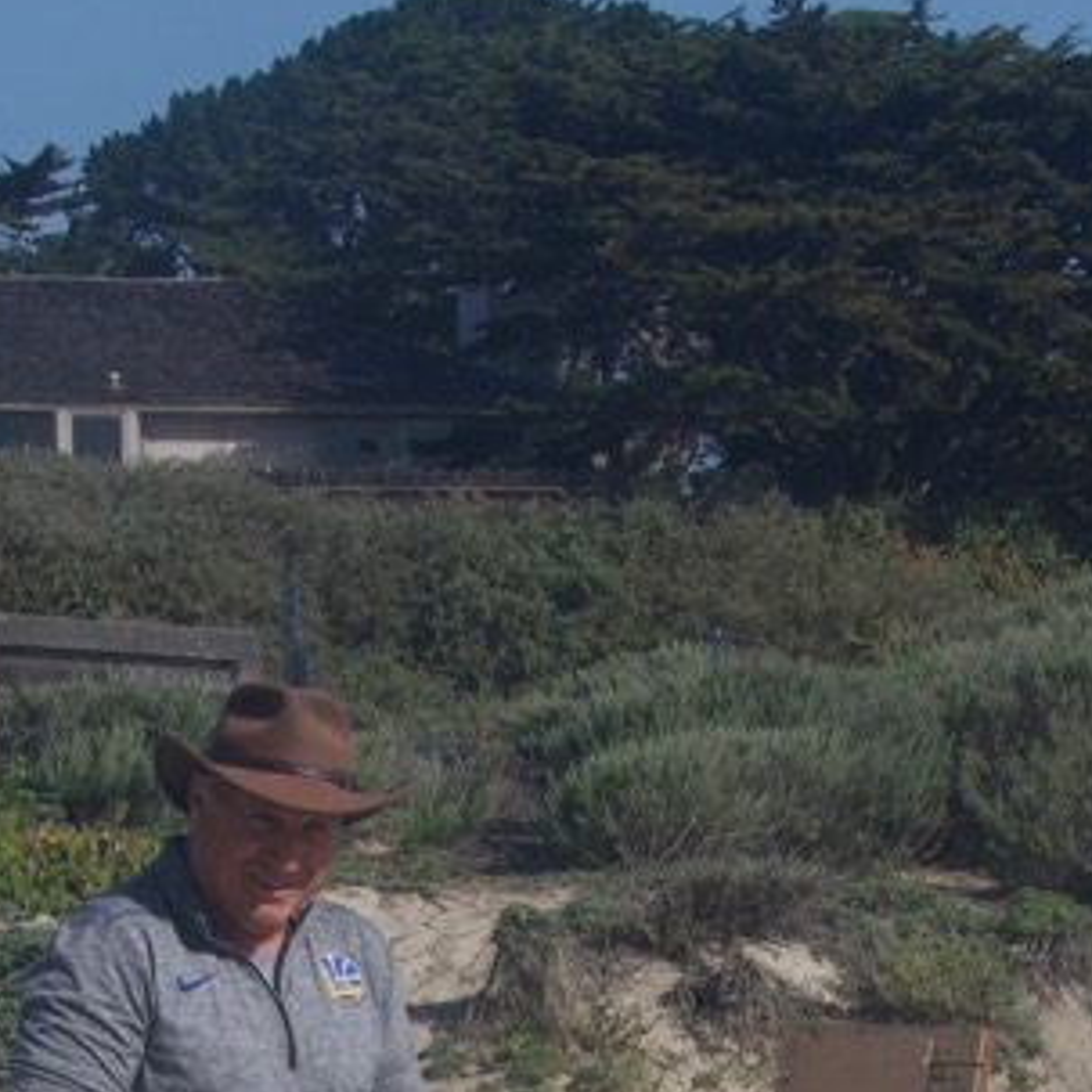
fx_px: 6745
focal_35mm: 189
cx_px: 771
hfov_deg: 9.2
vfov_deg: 9.1
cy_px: 1402
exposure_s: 1/800
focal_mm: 50
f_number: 14
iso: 800
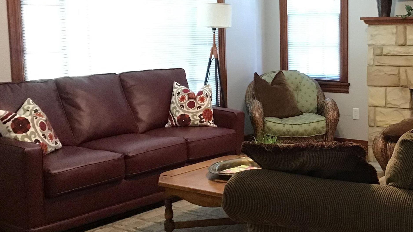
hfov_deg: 36.8
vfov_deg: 21.8
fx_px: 602
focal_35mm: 55
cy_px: 102
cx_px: 316
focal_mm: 3.3
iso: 200
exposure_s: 1/30
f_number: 2.4
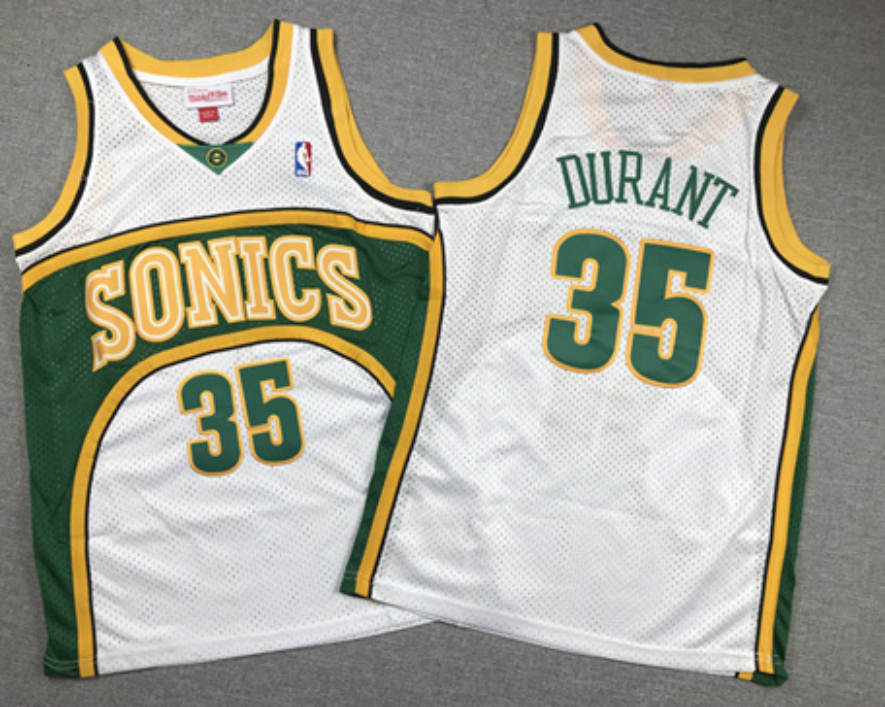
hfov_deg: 58.8
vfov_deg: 48.4
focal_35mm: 30
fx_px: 785
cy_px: 356
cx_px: 415
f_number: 1.8
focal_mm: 3.99
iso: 20
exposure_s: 1/111
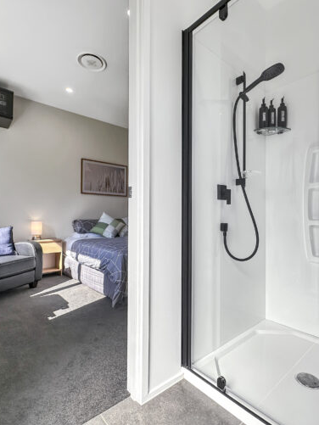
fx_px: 233
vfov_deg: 84.6
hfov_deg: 68.6
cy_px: 215
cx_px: 174
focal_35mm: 19
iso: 40
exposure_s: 1/640
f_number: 2.2
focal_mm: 2.22
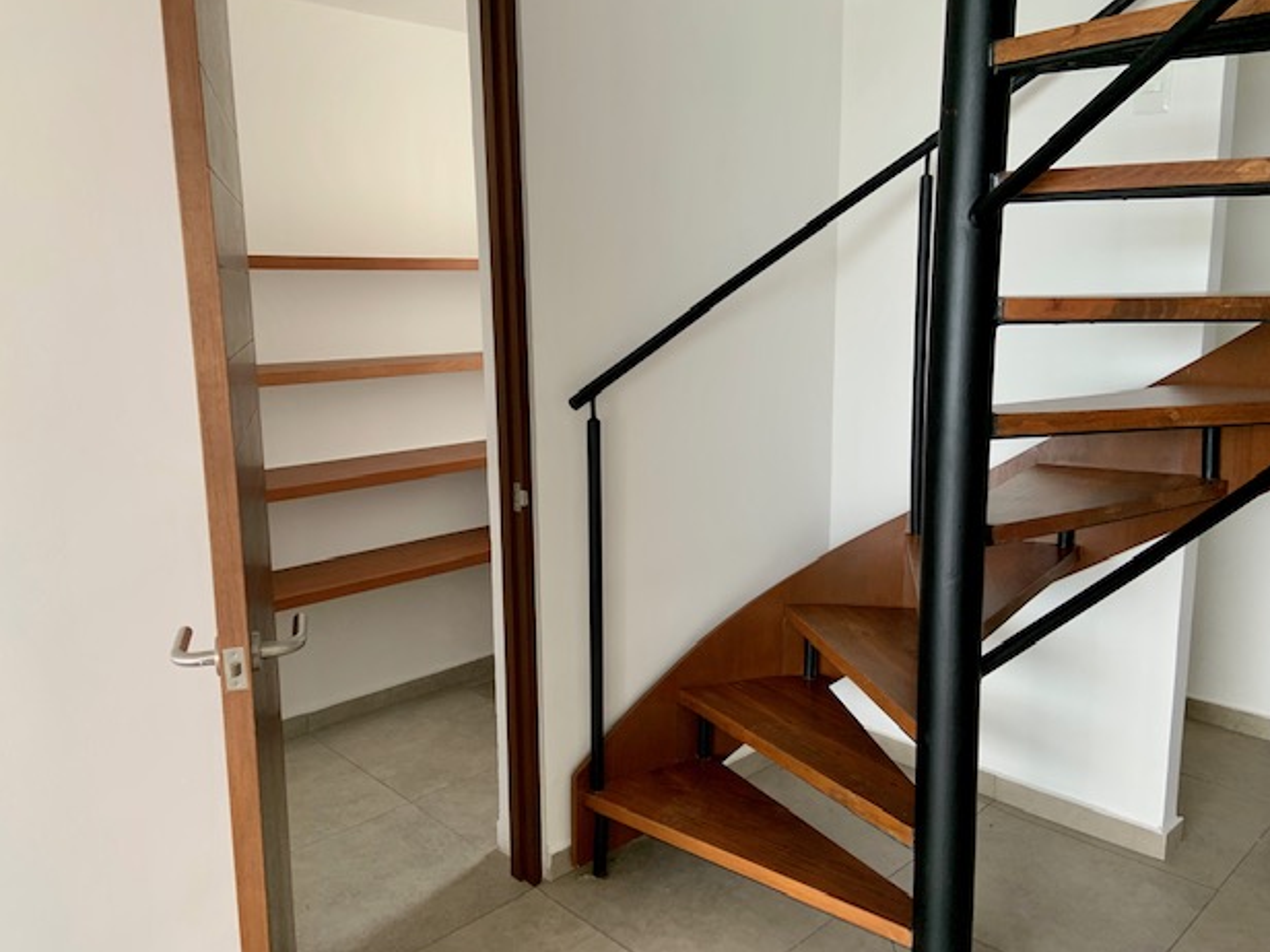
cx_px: 627
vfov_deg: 51.4
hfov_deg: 65.3
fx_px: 991
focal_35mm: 27
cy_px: 476
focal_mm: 4.25
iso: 80
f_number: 1.8
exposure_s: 1/121
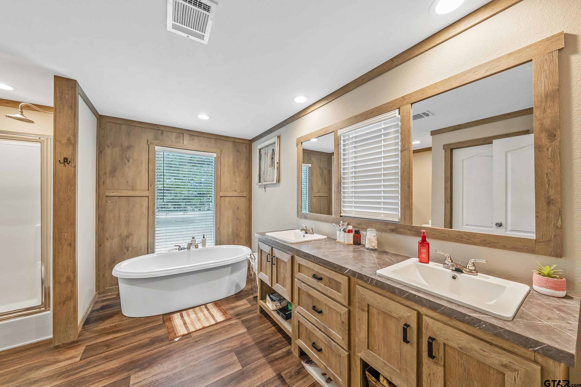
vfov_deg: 85.4
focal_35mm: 13
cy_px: 194
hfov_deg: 108.3
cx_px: 290
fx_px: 210
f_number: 8
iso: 800
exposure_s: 1/15
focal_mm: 13
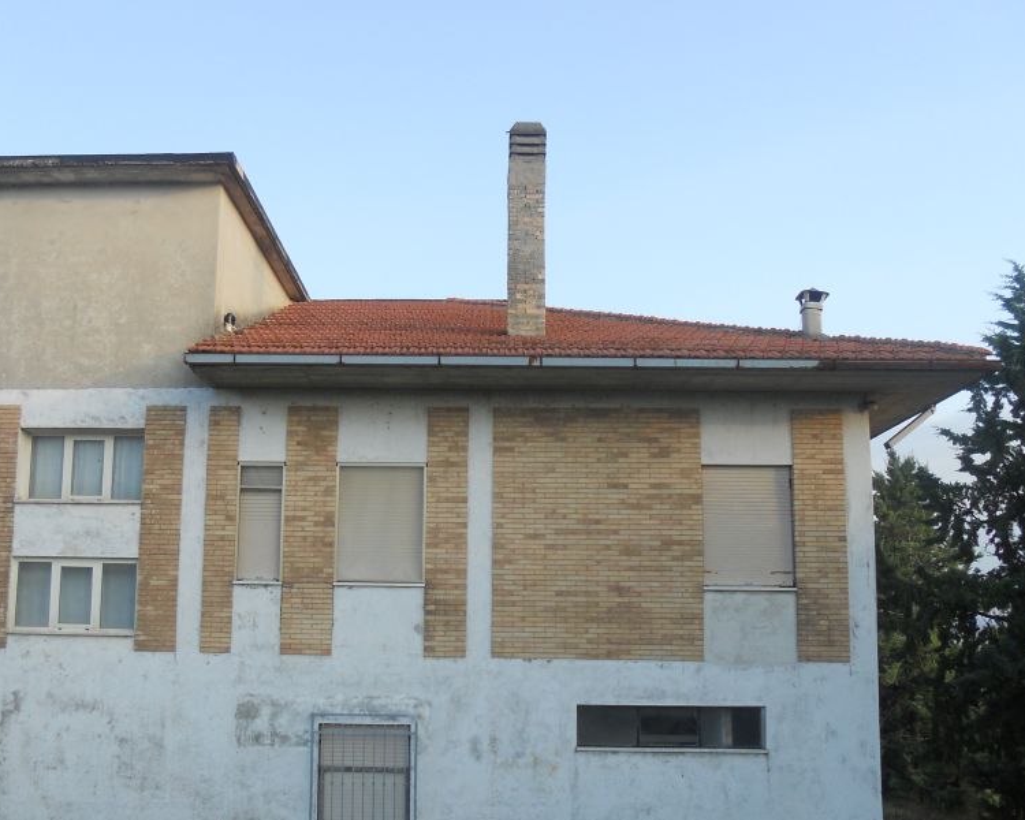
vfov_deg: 41.0
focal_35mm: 36
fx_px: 1092
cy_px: 480
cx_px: 433
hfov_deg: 50.1
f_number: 3.2
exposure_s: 1/200
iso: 80
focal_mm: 4.9
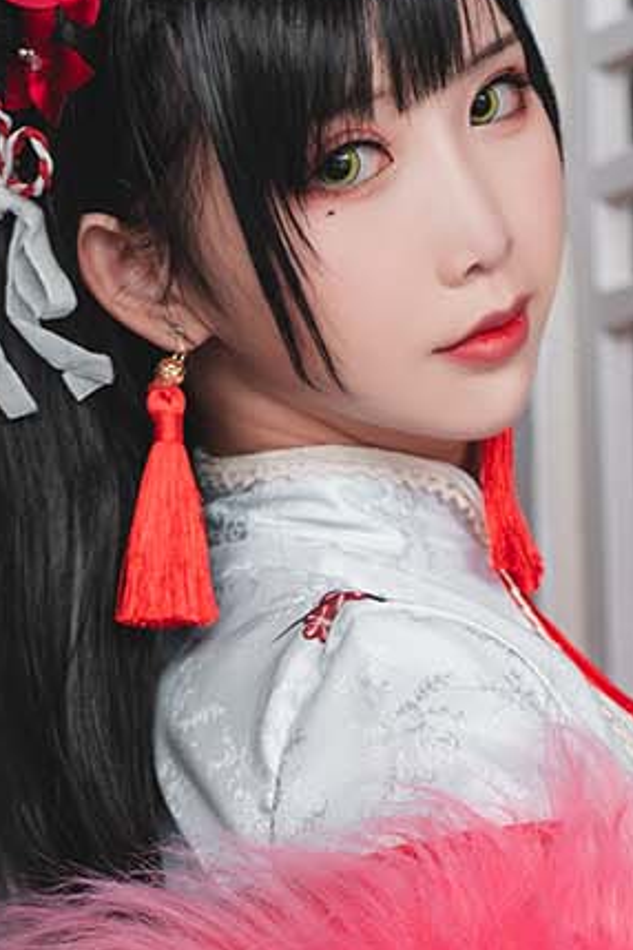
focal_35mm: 297
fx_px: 7833
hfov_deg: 4.6
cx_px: 440
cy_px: 1238
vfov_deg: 6.9
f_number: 2.5
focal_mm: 85
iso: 320
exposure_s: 1/100
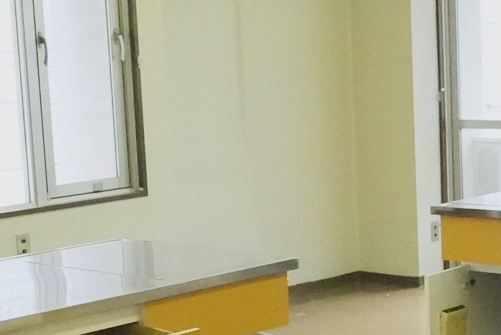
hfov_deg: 19.4
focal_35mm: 105
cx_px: 313
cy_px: 282
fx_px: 1462
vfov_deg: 13.0
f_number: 4
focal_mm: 26
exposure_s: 1/8000
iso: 25600
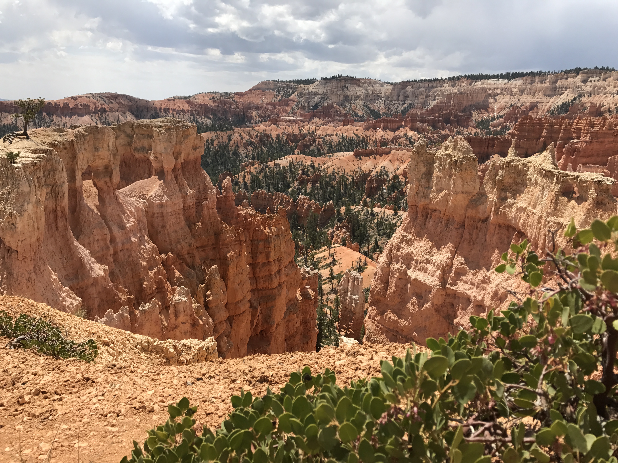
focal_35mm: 28
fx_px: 500
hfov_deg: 63.4
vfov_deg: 49.7
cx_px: 309
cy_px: 232
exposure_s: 1/2817
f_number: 1.8
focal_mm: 3.99
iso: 20
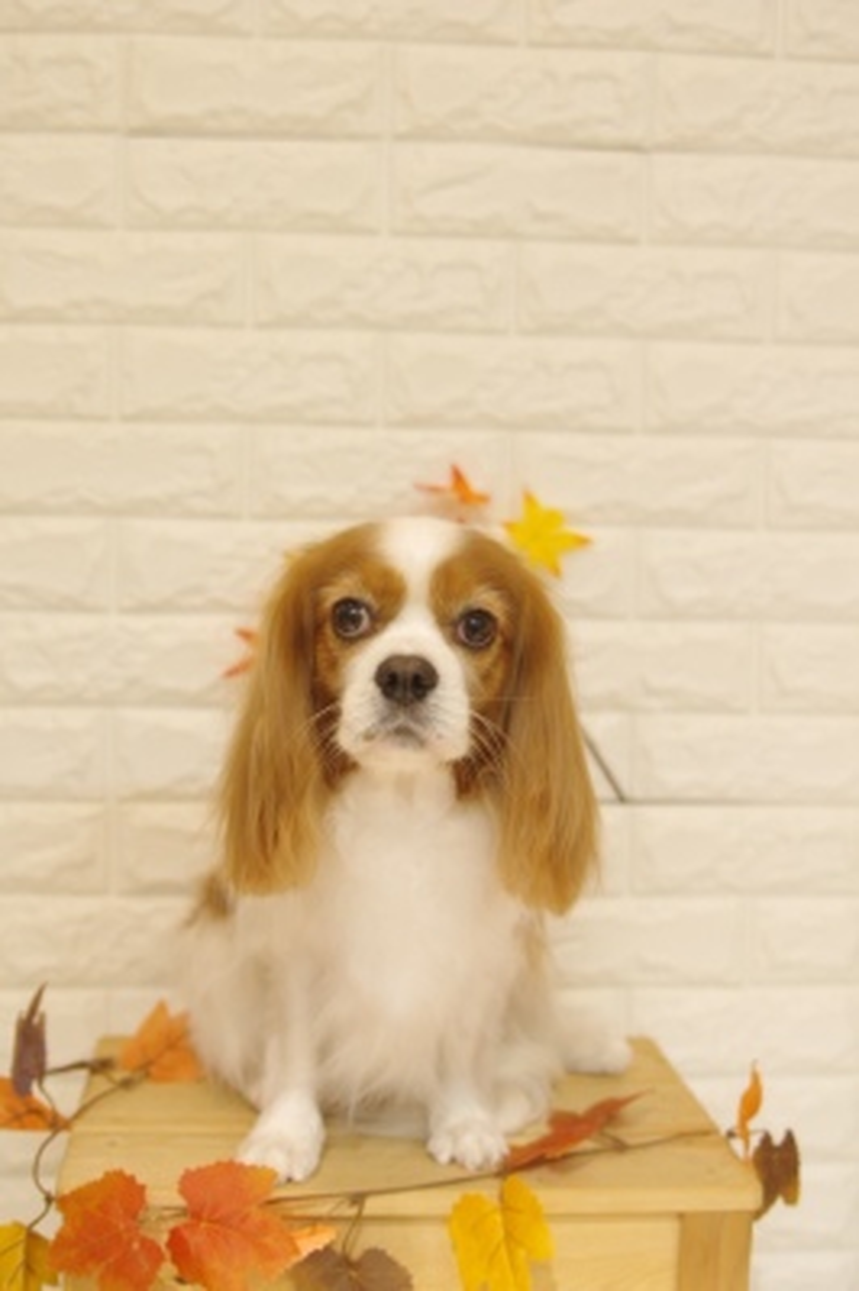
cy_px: 646
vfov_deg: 40.4
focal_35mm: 49
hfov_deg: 27.5
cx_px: 430
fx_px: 1757
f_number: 2.8
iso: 640
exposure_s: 1/60
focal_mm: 33
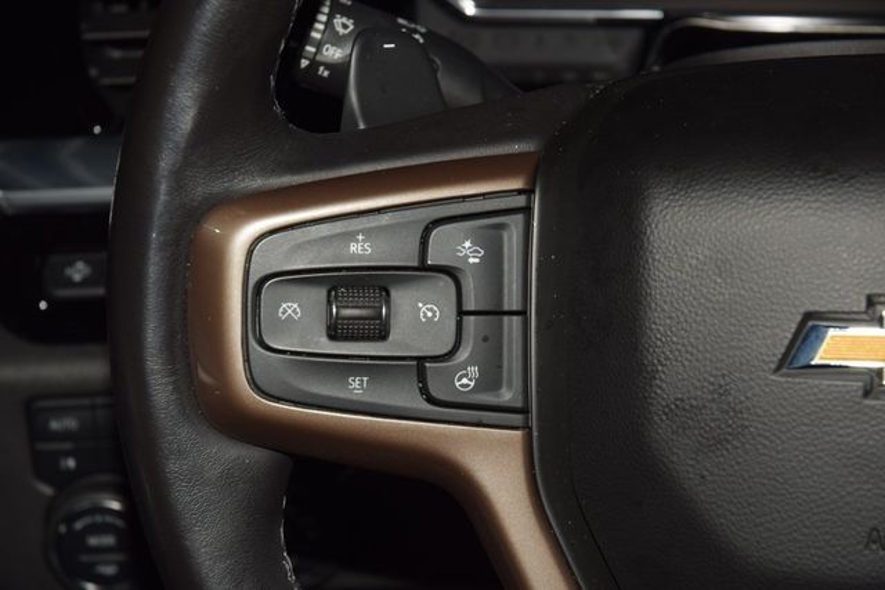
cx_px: 442
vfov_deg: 13.0
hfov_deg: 19.5
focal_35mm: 105
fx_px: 2582
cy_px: 295
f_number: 8
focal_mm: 70
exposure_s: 1/125
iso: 100
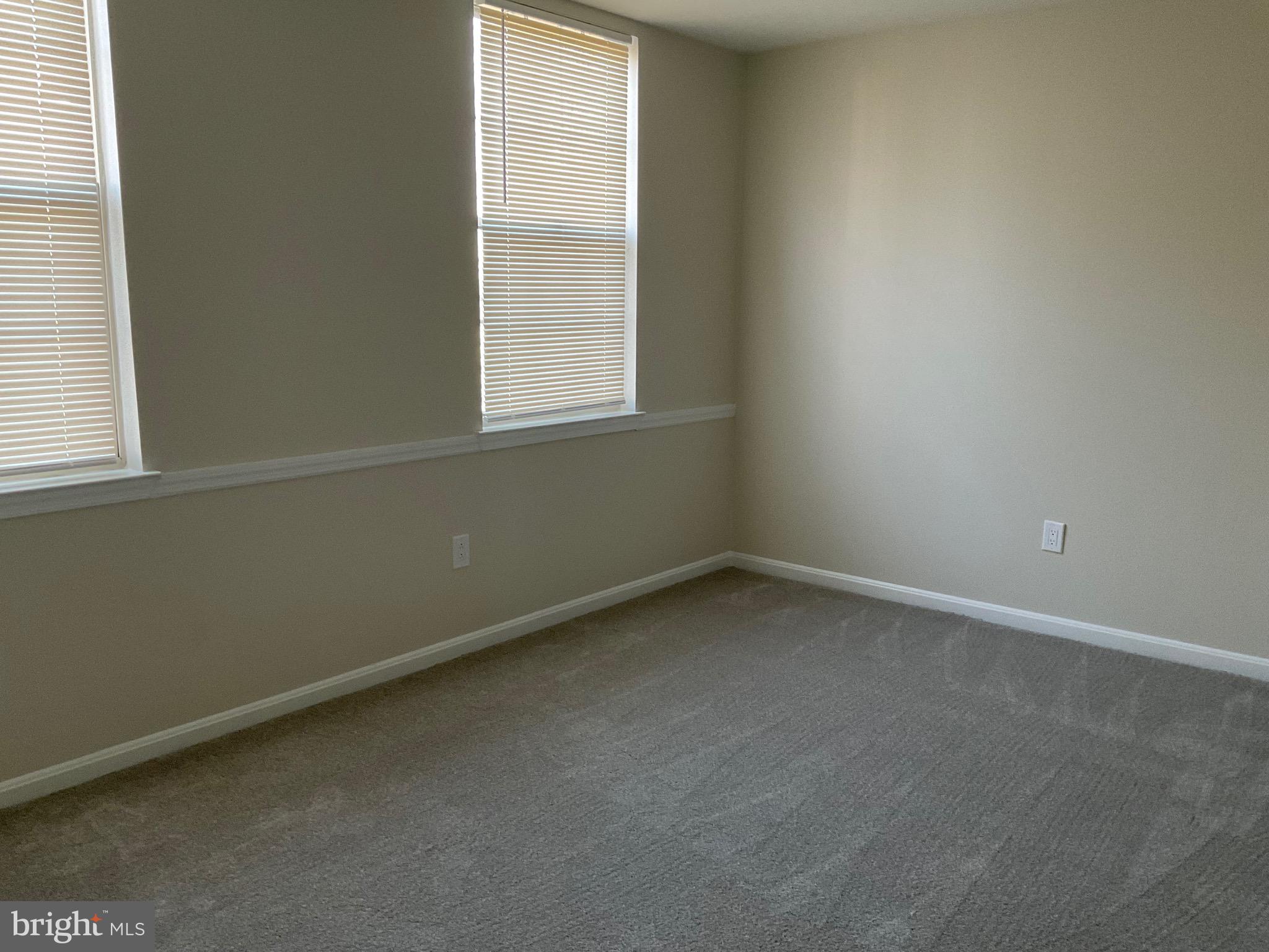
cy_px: 476
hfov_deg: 61.7
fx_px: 1063
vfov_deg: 48.2
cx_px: 634
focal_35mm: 29
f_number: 1.8
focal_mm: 3
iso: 160
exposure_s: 1/60
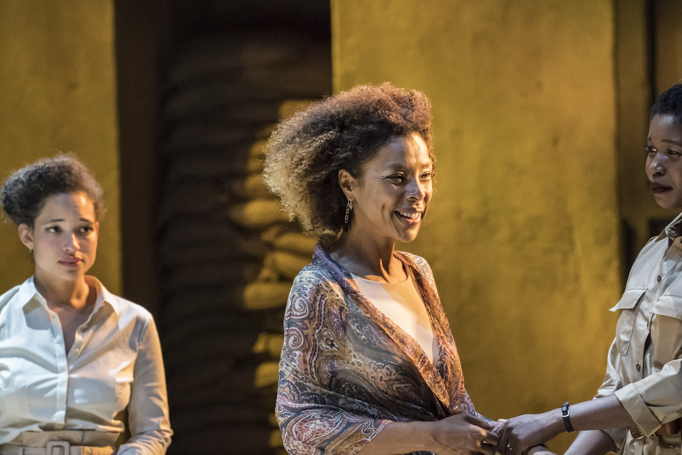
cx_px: 389
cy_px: 316
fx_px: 5171
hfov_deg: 7.5
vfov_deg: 5.0
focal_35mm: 273
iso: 10000
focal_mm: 194
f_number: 5
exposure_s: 1/250
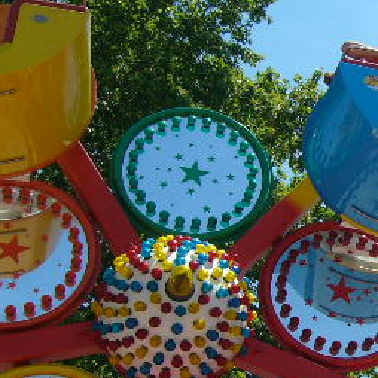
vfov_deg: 22.2
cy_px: 222
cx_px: 449
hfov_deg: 20.8
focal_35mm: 78
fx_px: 964
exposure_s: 1/320
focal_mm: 5.8
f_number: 5.6
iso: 64
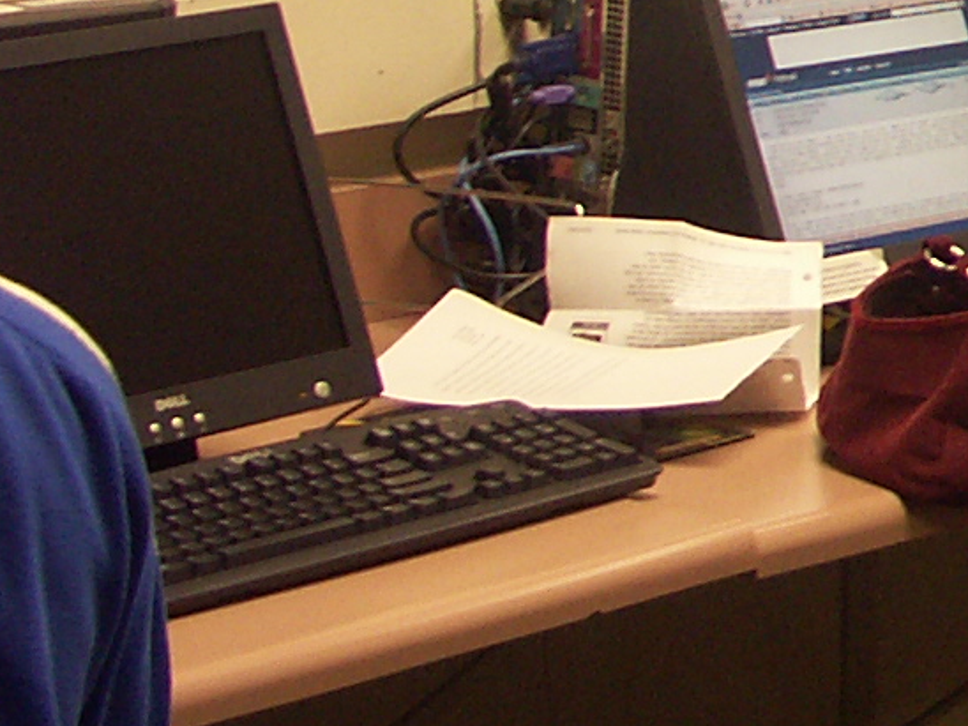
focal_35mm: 173
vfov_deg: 8.5
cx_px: 2233
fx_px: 4838
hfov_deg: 10.1
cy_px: -189
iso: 100
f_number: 2.8
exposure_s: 1/30
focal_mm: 9.51
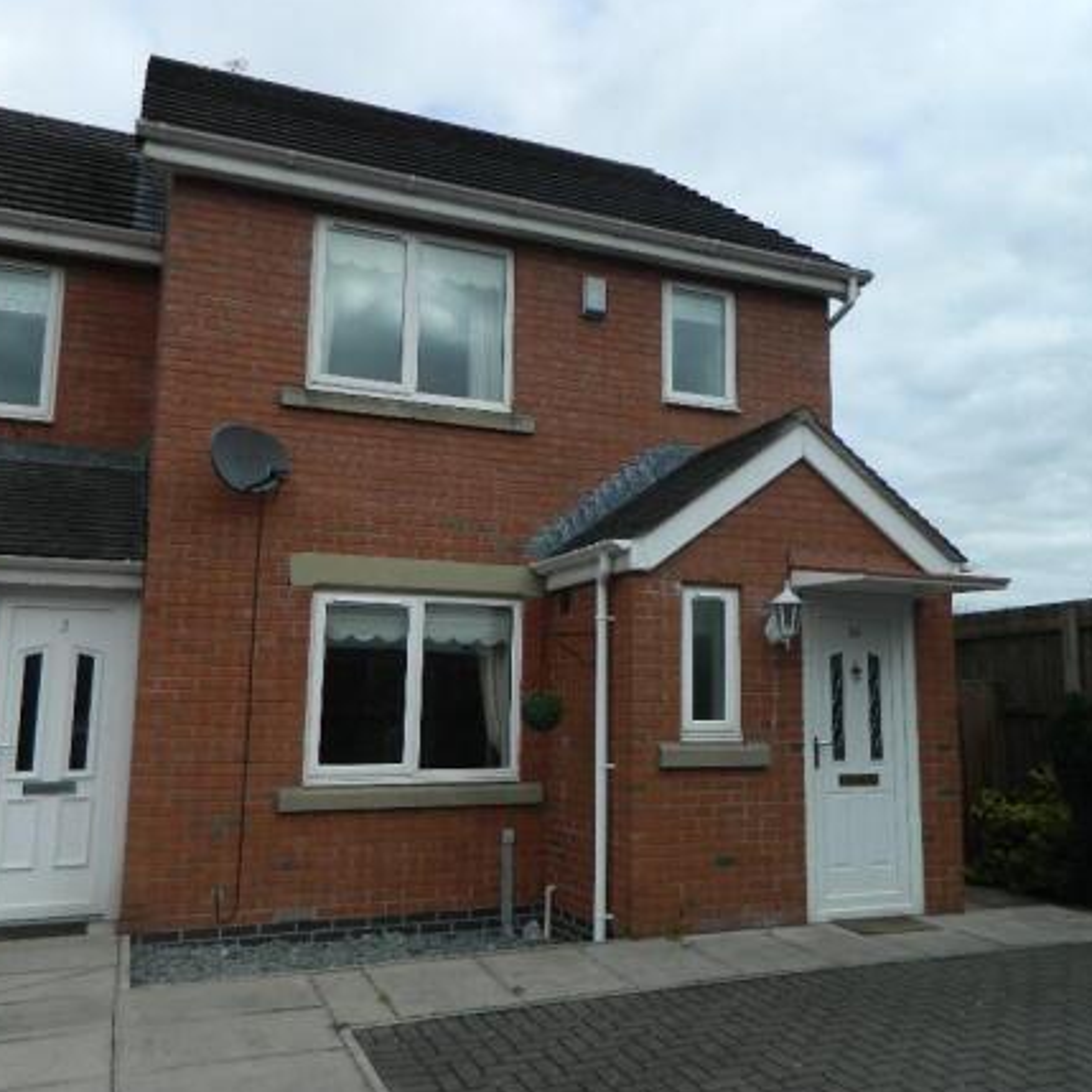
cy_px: 543
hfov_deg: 53.8
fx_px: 1071
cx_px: 627
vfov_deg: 54.0
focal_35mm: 30
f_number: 8.7
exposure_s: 1/160
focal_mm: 4.5
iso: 80
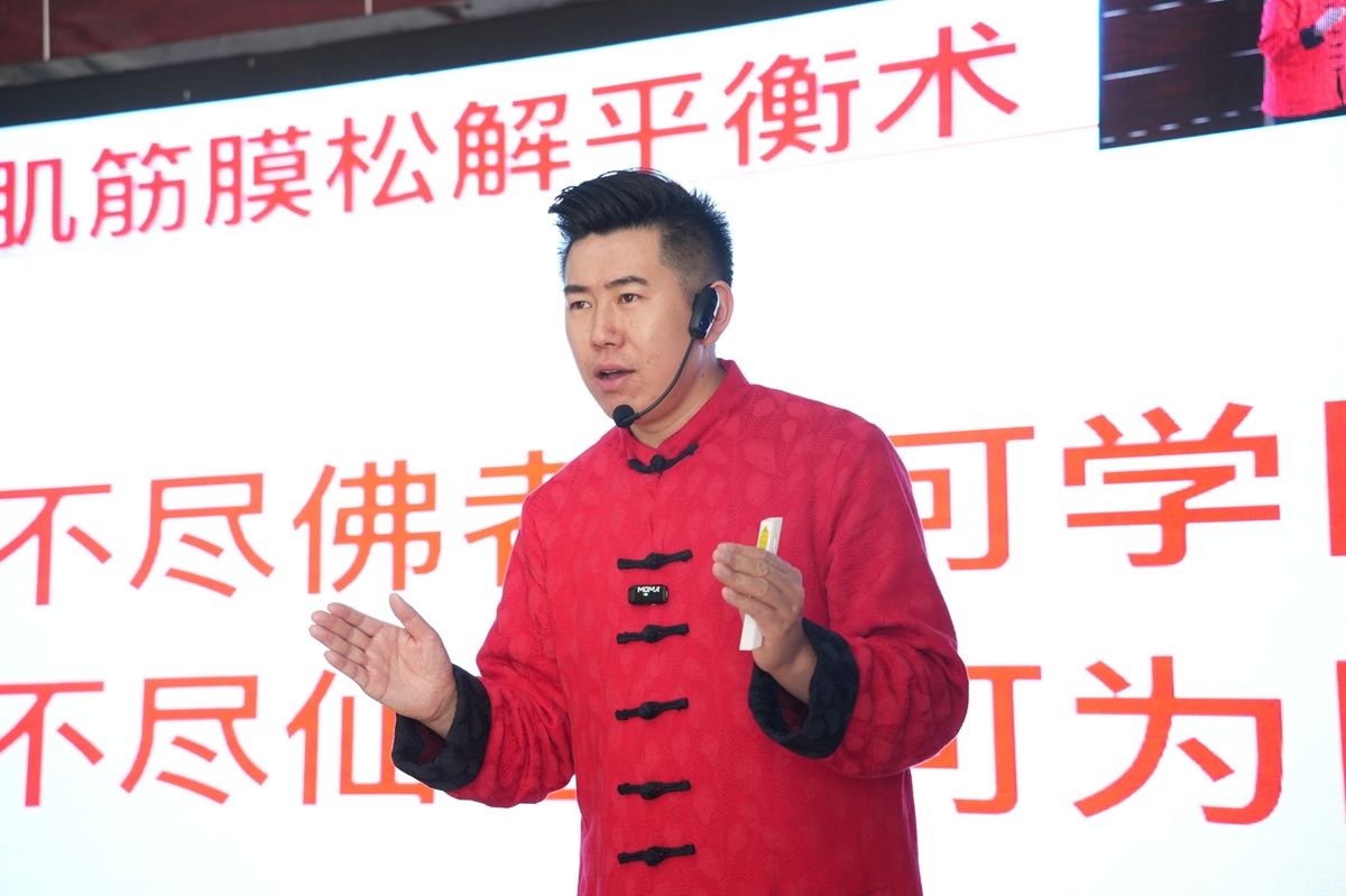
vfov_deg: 21.2
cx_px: 673
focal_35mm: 64
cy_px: 448
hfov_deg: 31.4
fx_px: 2392
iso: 1000
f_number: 4
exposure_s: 1/100
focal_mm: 64
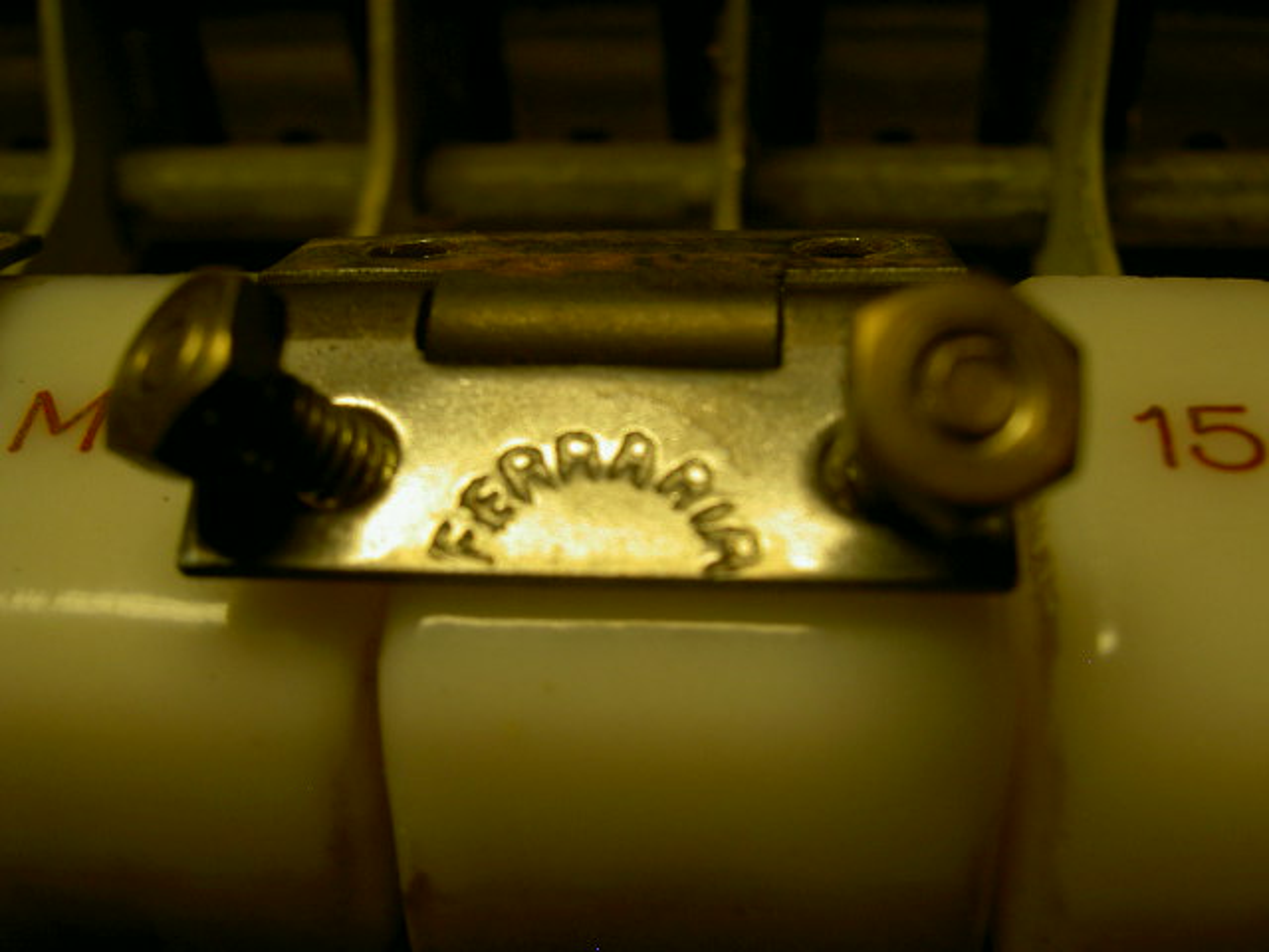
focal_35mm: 39
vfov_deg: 36.8
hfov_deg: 47.9
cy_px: 476
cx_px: 634
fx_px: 1430
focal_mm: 8
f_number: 4.7
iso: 100
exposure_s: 1/127
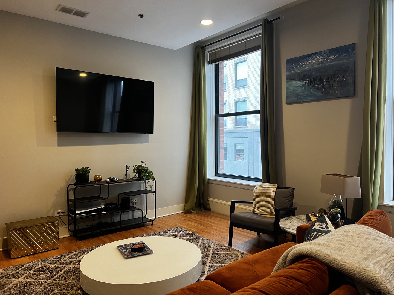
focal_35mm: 26
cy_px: 148
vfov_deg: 53.1
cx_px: 197
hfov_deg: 67.3
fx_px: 296
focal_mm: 5.7
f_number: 1.5
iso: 100
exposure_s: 1/60
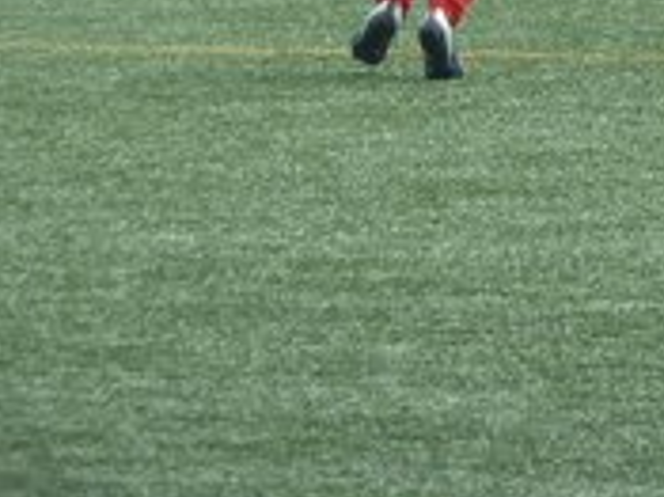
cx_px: 930
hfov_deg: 1.8
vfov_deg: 1.3
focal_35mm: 1114
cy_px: -264
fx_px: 21354
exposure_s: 1/250
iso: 80
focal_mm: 45.7
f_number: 4.8
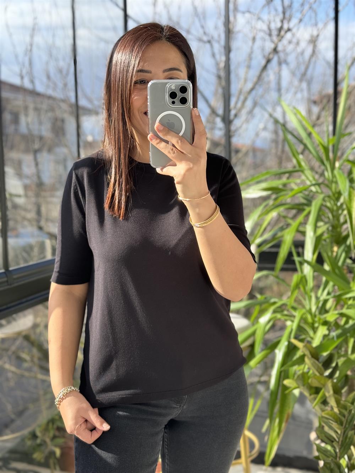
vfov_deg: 39.7
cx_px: 178
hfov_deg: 30.3
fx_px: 656
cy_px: 236
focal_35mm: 48
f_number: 1.78
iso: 64
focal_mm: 6.86
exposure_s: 1/345
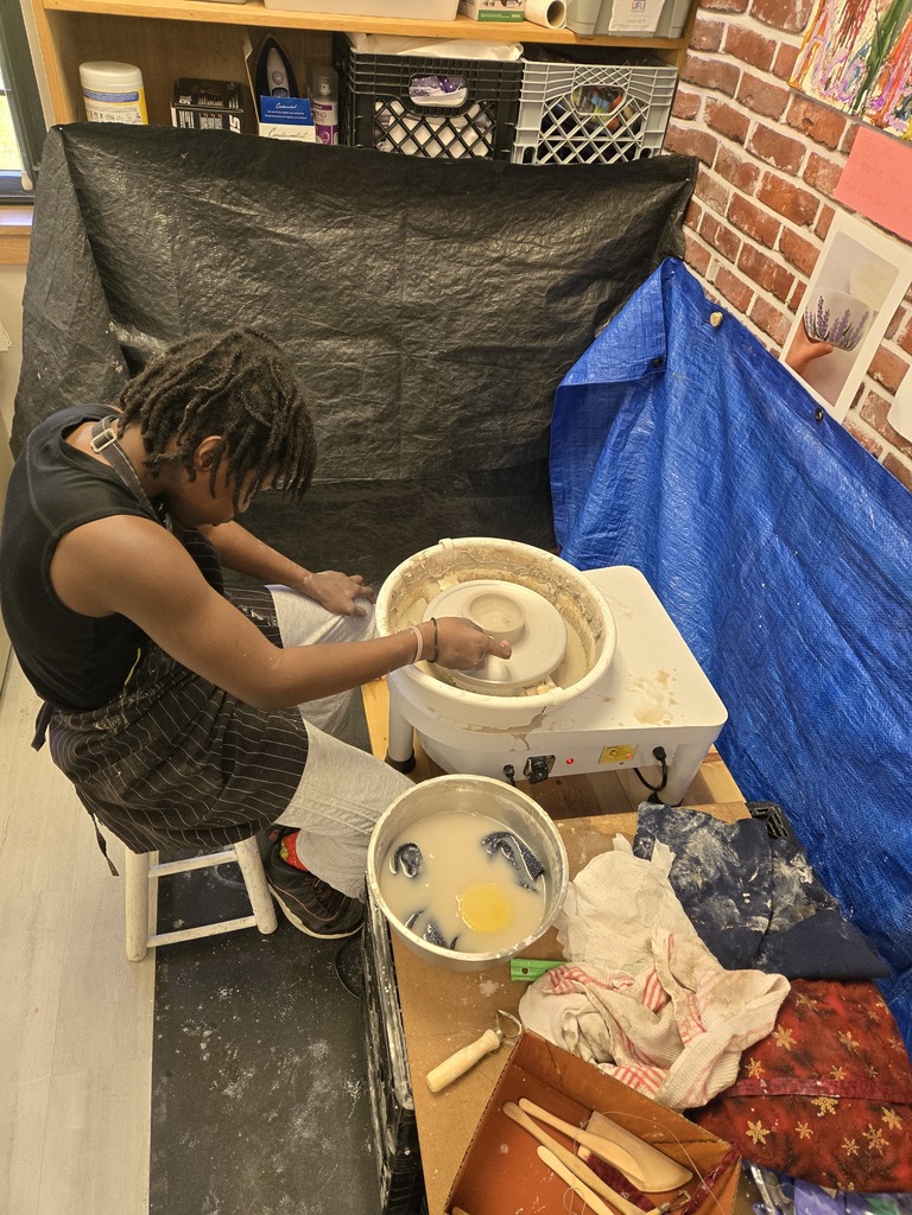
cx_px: 456
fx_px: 808
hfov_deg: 58.9
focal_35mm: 23
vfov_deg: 73.9
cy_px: 608
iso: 320
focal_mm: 5.4
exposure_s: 1/120
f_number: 1.8
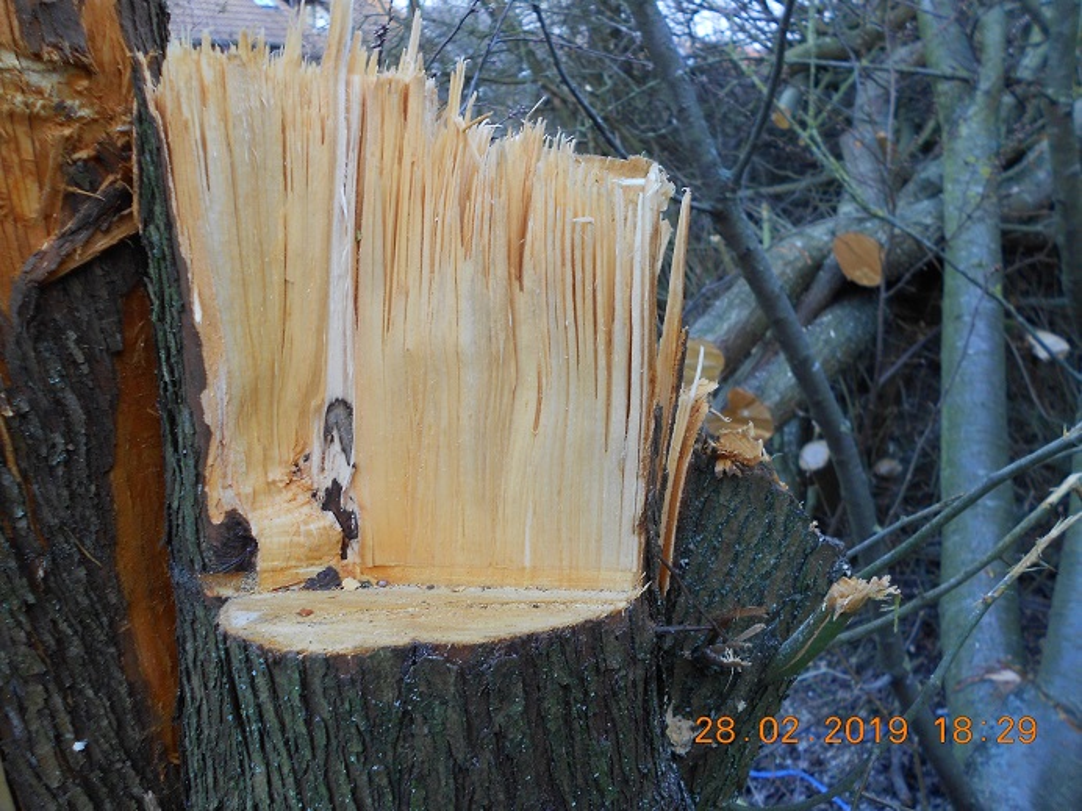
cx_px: 541
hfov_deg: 61.7
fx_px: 906
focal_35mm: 29
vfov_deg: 48.2
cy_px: 406
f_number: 3.4
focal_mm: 5.1
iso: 80
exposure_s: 1/40
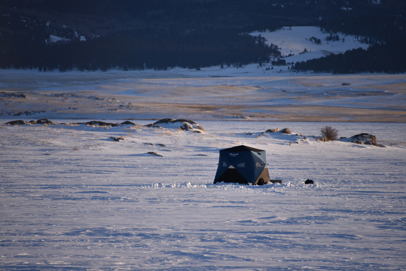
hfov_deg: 6.9
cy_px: 136
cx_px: 203
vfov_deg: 4.6
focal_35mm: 300
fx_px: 3384
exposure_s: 1/640
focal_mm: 300
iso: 180
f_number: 5.6
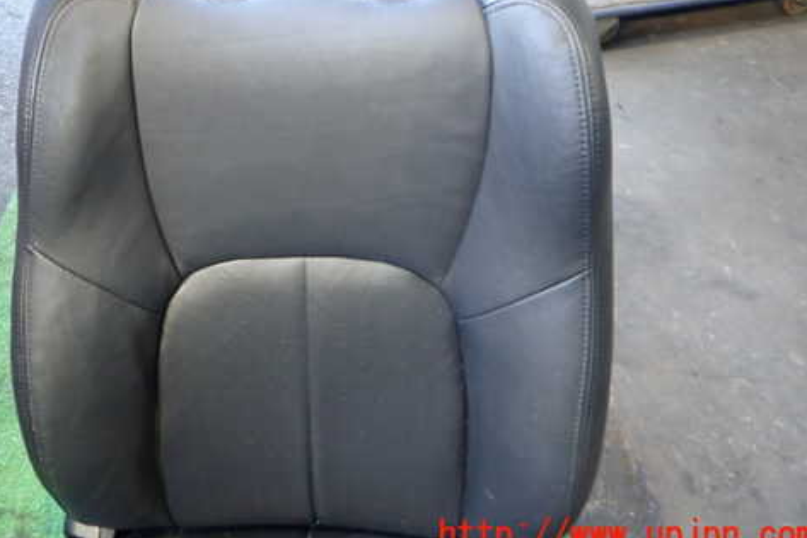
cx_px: 312
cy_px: 173
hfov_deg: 56.7
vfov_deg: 39.4
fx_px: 739
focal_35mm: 33
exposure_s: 1/30
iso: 320
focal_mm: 4.5
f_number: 2
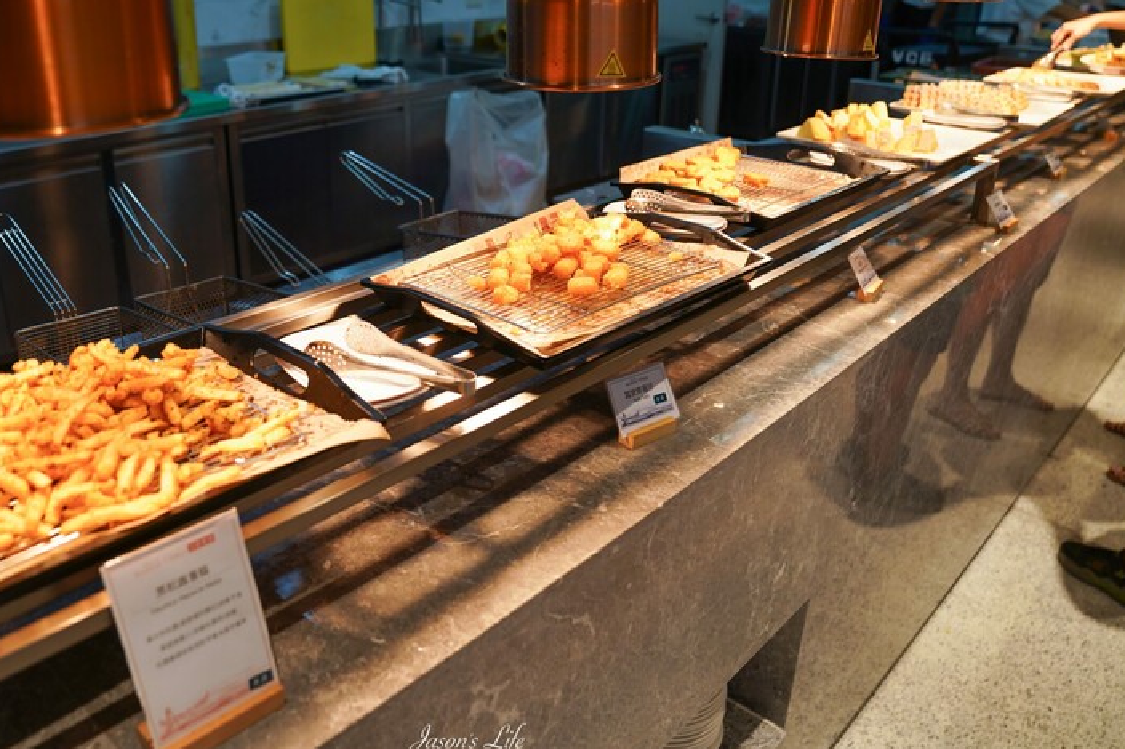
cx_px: 467
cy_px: 318
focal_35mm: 29
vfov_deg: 44.8
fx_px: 906
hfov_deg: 63.3
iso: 100
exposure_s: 1/60
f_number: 2.8
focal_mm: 24
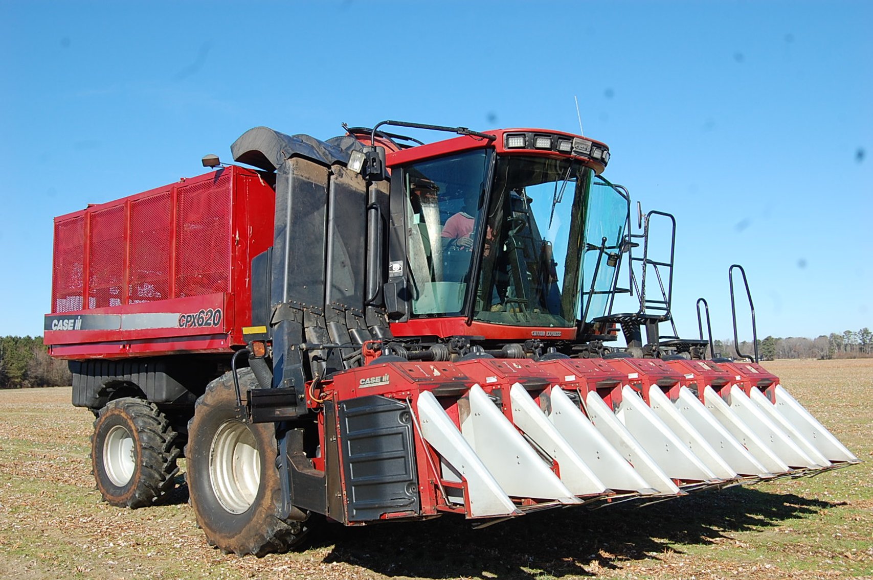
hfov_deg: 49.6
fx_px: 945
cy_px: 290
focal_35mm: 39
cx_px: 436
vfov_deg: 34.1
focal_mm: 26
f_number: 9
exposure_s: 1/320
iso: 200
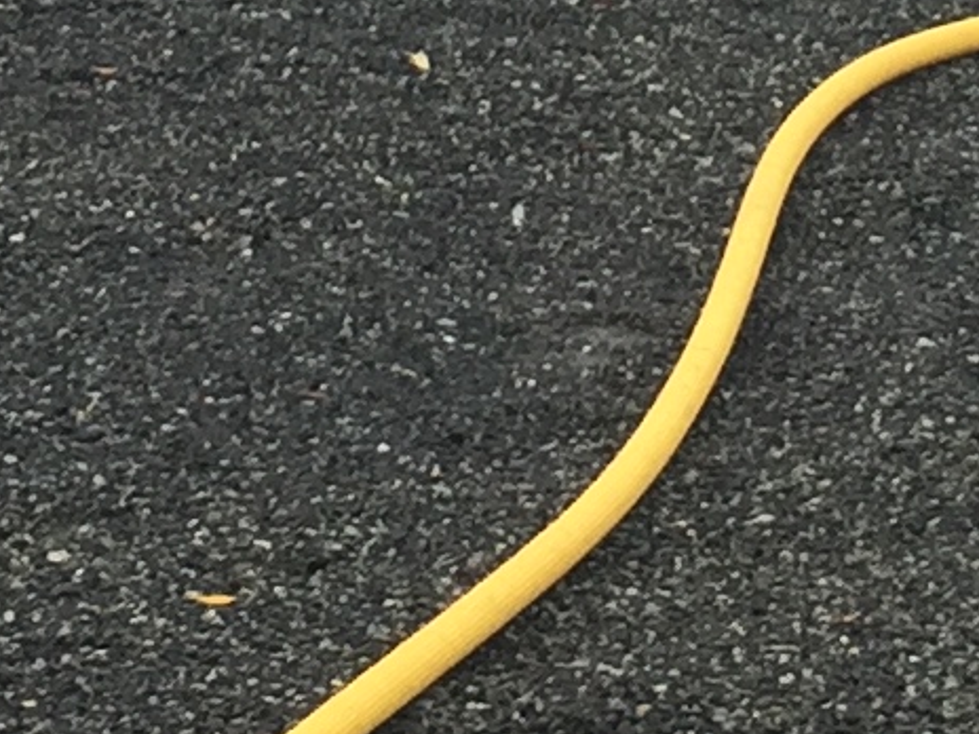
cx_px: 848
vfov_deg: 6.9
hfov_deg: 9.7
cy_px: -1040
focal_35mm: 204
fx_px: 5769
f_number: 2.2
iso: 32
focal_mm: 4.15
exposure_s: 1/120
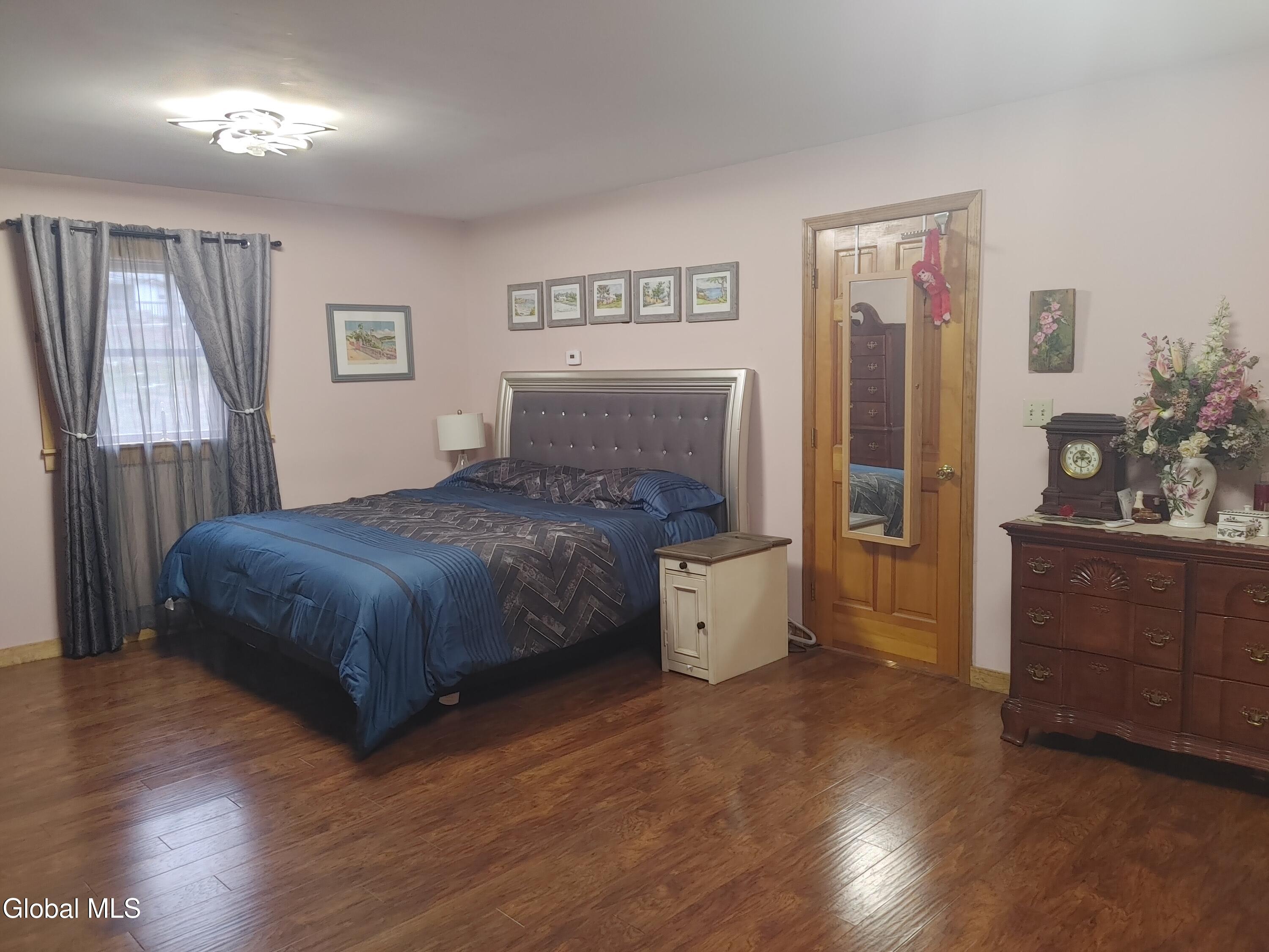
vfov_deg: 53.1
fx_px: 953
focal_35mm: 26
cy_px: 476
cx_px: 634
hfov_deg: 67.3
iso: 400
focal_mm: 4.81
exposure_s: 1/40
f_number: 1.8
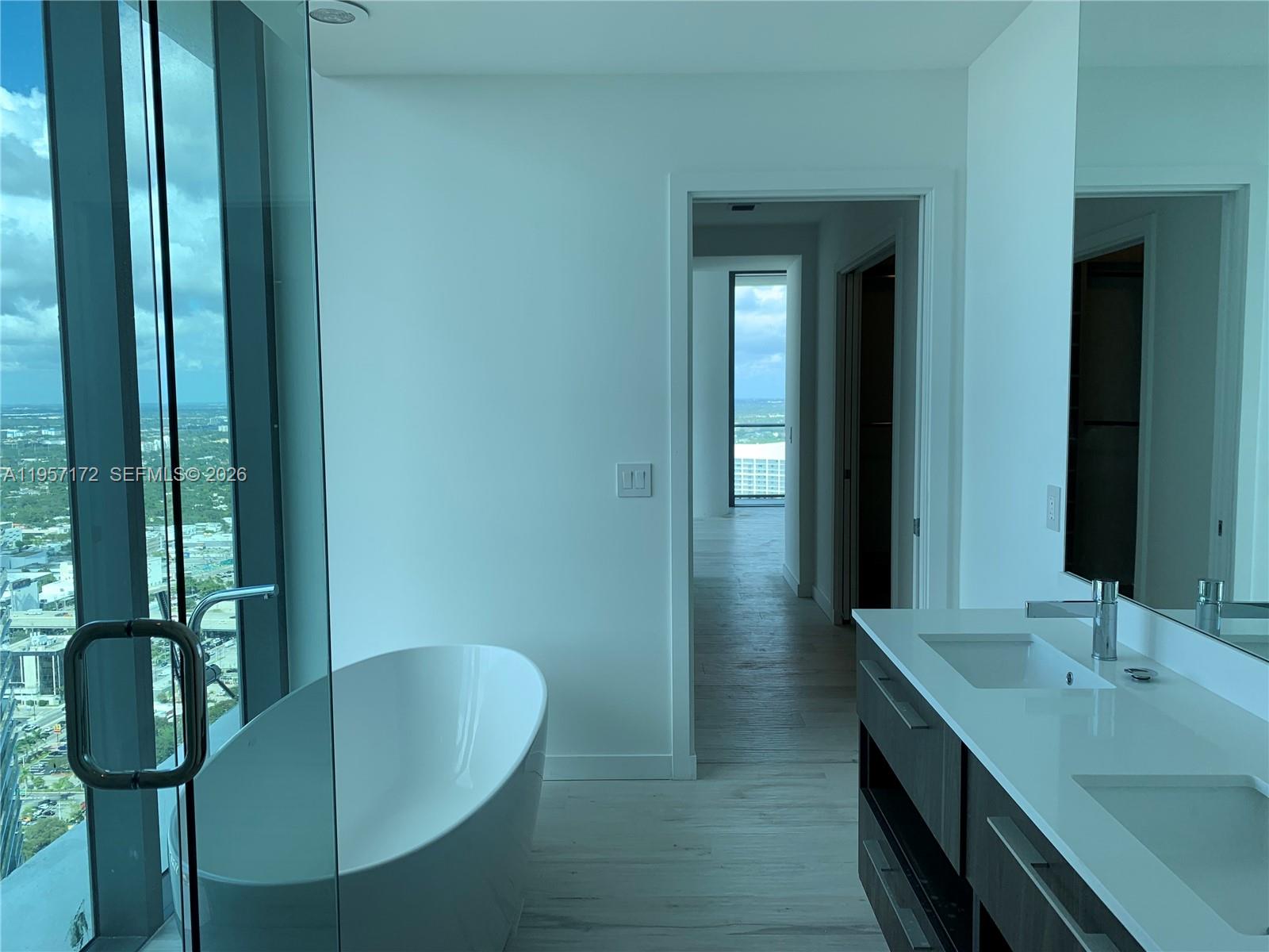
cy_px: 476
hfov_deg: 67.3
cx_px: 634
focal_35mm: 26
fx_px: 953
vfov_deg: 53.1
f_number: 1.8
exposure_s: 1/587
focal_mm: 4.25
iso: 25
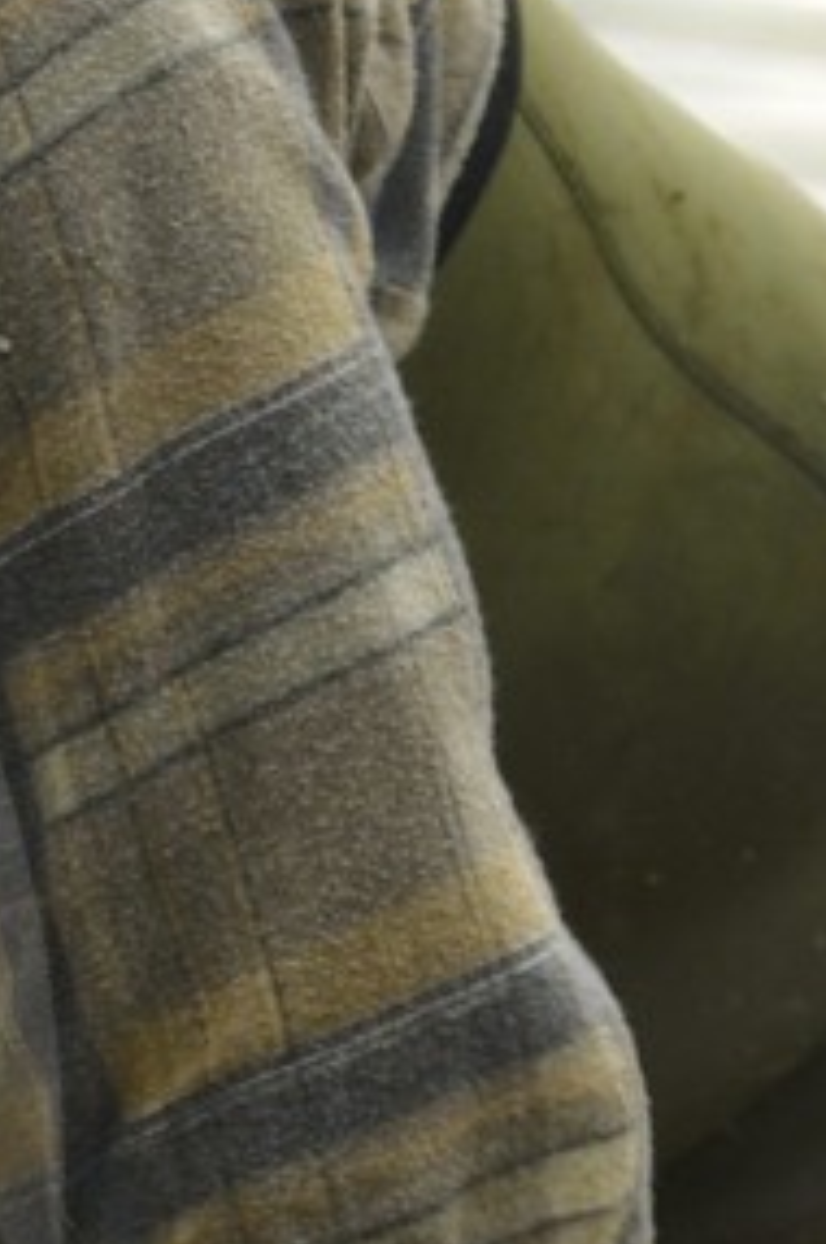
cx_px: -1278
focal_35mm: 689
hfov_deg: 2.0
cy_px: 1187
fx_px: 23769
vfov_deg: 3.0
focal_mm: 82
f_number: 2.8
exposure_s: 1/320
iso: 100
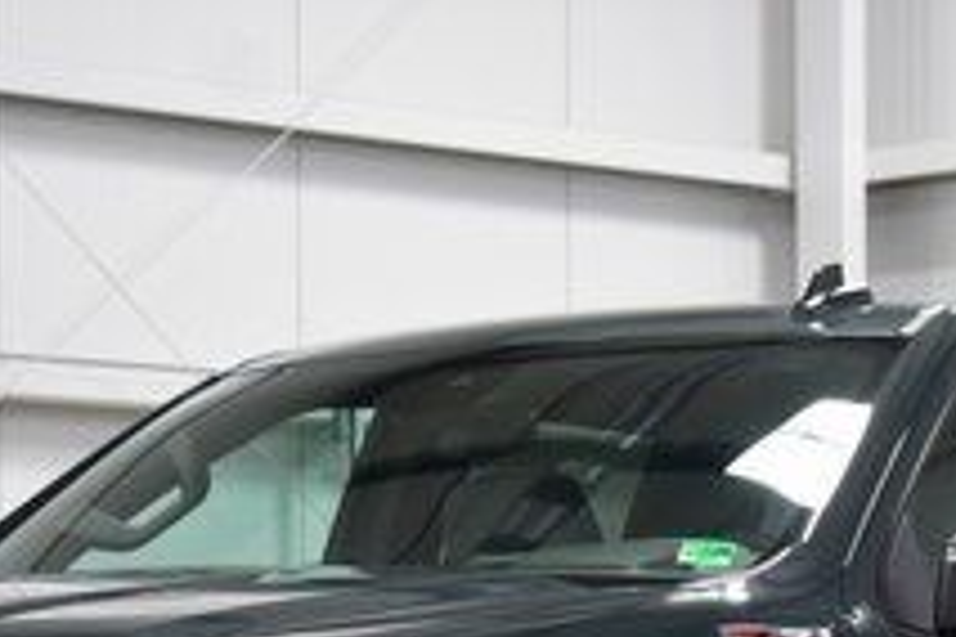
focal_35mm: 162
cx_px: 566
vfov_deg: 8.3
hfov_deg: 12.7
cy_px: 913
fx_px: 4302
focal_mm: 36
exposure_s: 1/60
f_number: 6.3
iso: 1600
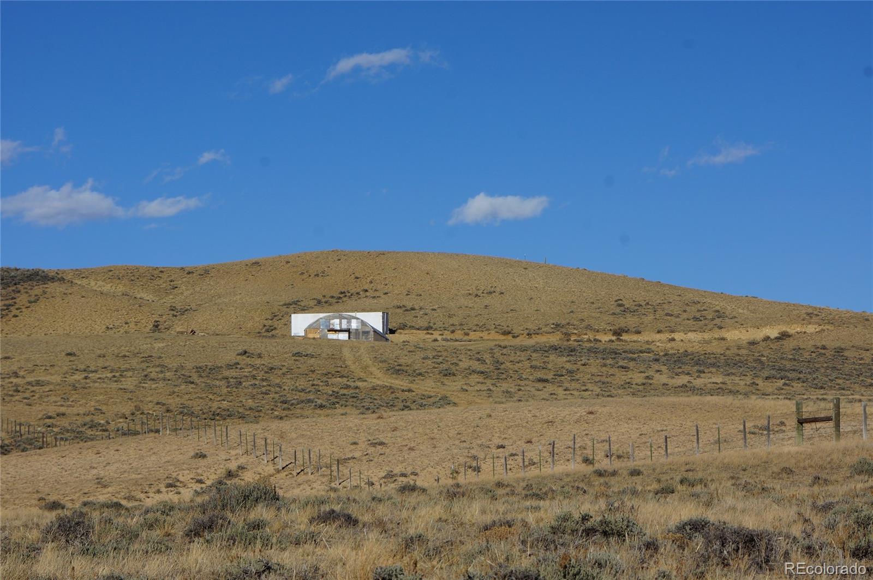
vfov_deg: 13.0
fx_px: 2543
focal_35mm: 105
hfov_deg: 19.5
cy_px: 290
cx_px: 436
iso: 100
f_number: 13
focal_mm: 70
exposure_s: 1/320
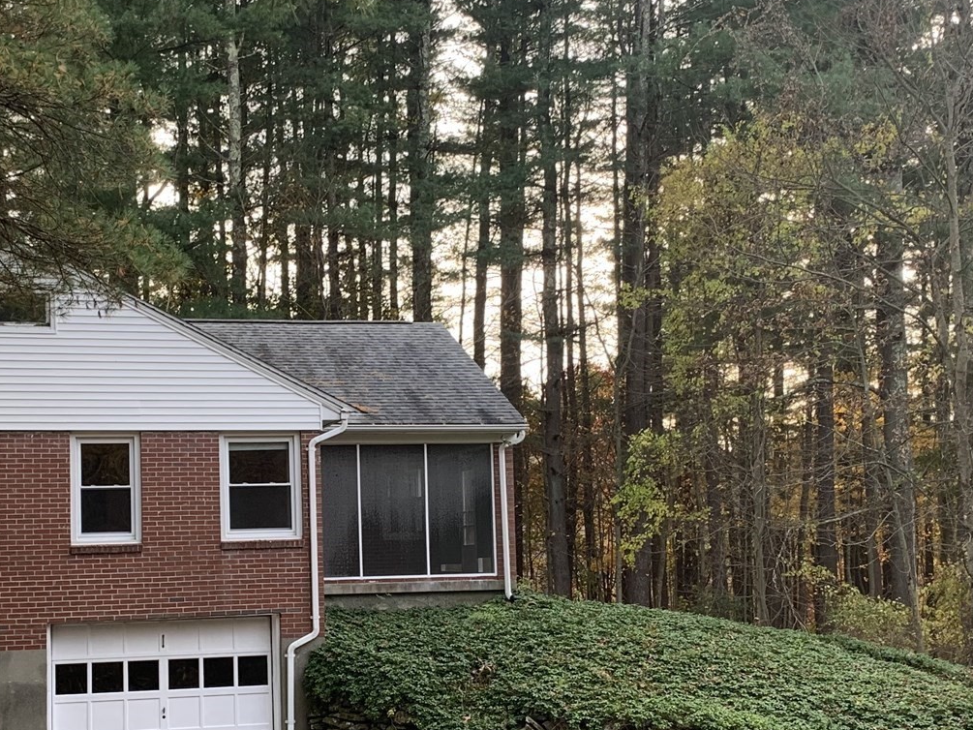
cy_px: 450
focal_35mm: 53
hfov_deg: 35.9
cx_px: 347
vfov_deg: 27.4
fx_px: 1490
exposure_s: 1/121
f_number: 1.8
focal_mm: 4.25
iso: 64
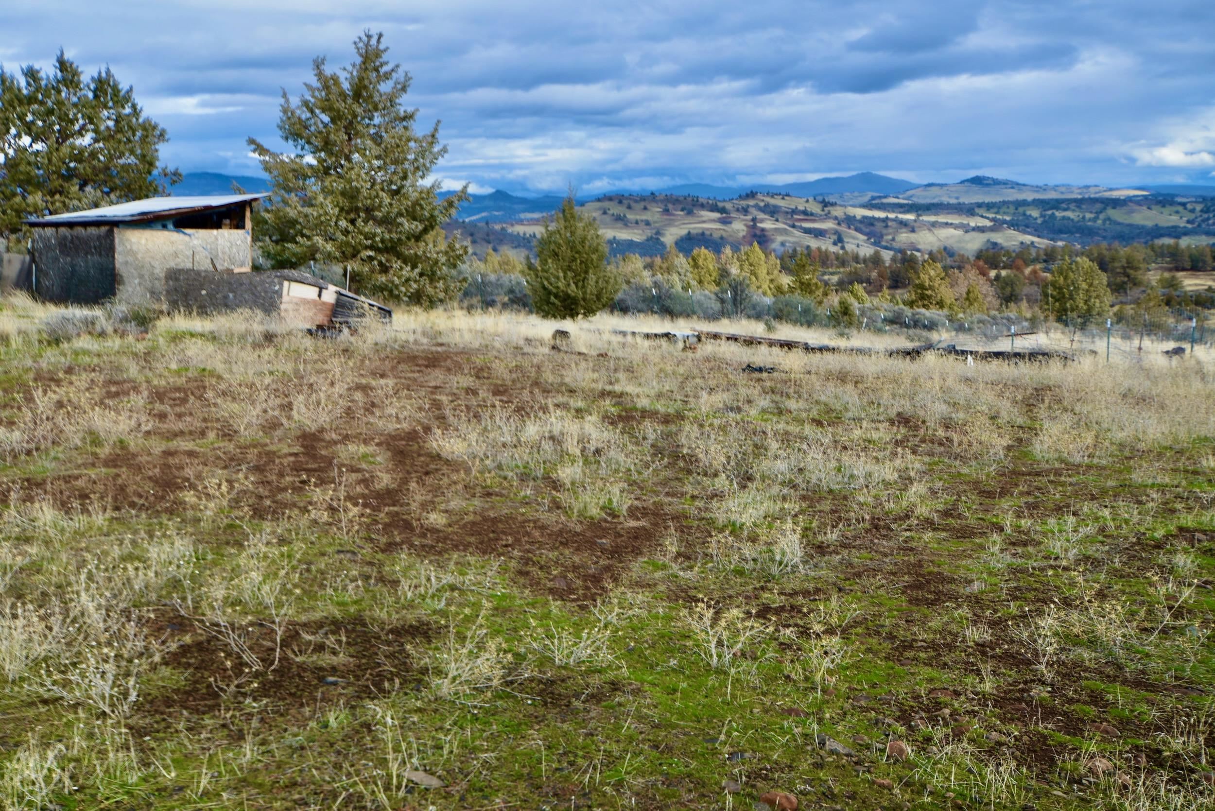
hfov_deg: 53.1
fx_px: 1215
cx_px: 608
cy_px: 406
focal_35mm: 36
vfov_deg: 36.9
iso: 100
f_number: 8
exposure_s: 1/125
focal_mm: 24
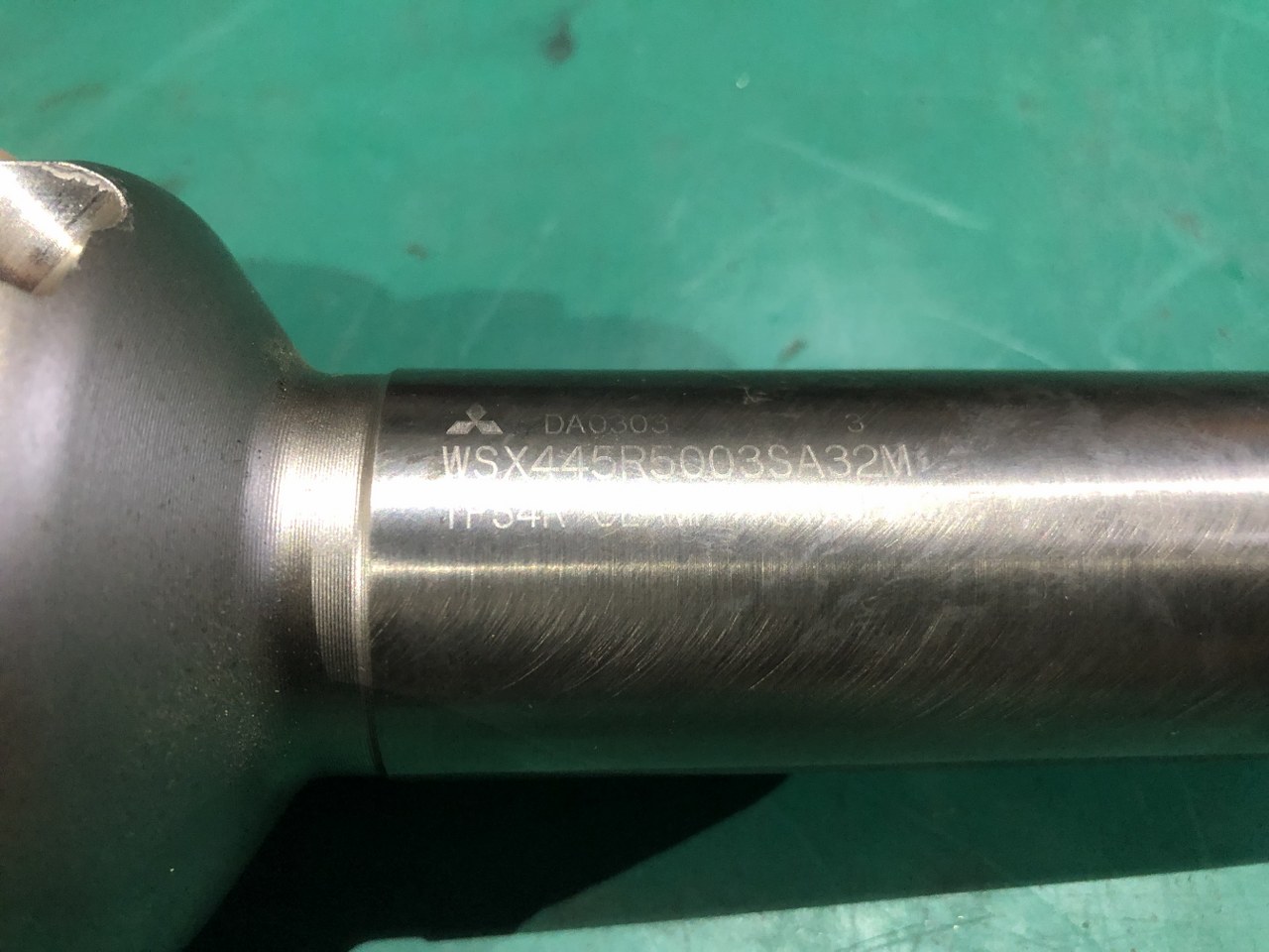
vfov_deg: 49.7
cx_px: 634
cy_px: 476
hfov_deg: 63.4
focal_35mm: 28
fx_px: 1026
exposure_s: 1/15
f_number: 1.8
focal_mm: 3.99
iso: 100
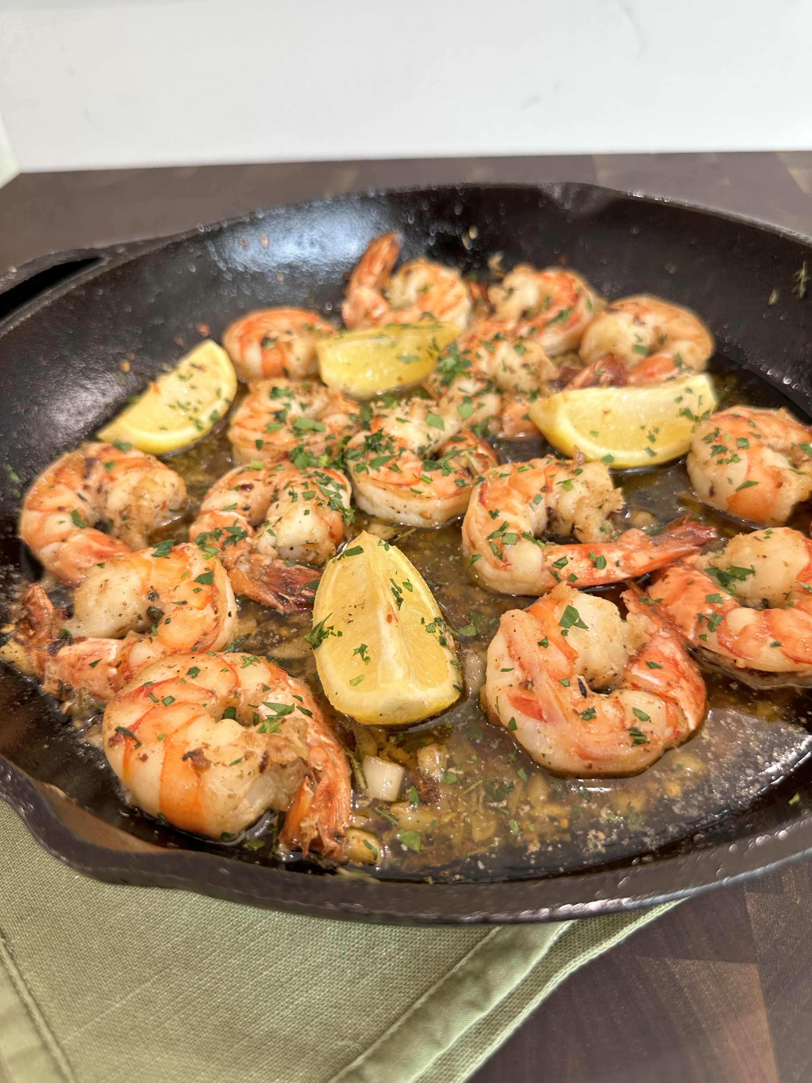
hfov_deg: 56.8
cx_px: 406
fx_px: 751
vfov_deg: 71.6
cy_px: 542
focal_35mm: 24
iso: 80
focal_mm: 6.86
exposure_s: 1/120
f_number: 1.78
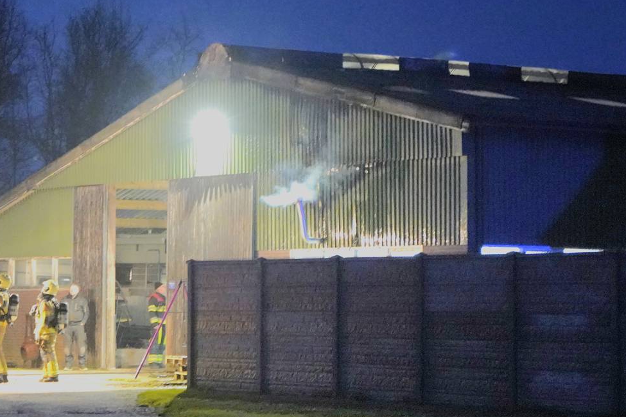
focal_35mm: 128
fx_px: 2226
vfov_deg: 10.7
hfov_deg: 15.8
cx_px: 85
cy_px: 148
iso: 12800
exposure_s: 1/20
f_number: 4
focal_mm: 65
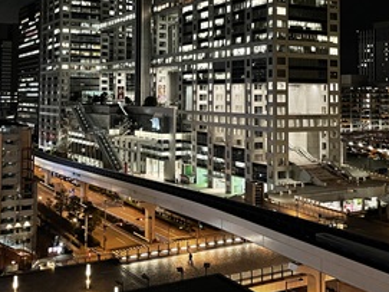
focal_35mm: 48
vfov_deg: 29.7
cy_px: 65
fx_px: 539
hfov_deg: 39.7
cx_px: 195
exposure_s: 1/33
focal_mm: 5.1
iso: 400
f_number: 1.6
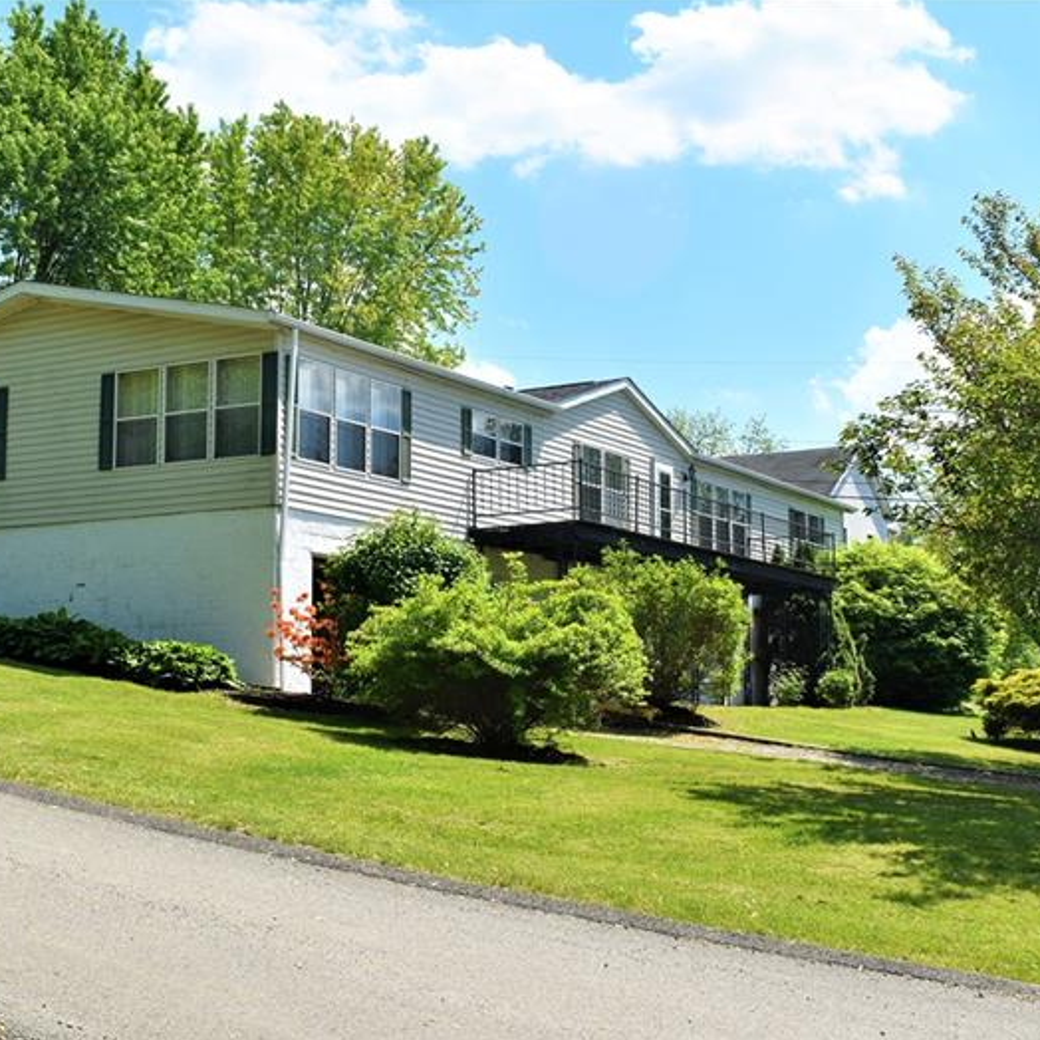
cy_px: 524
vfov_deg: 34.9
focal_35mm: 49
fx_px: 1654
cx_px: 451
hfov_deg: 34.9
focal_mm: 25
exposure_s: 1/200
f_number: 10
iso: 100
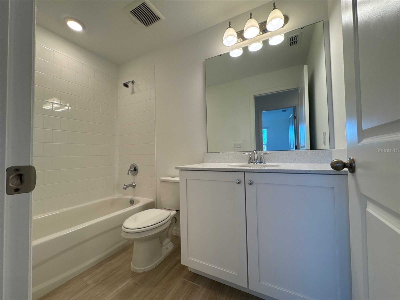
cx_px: 200
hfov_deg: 102.1
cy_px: 150
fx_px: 162
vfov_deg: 85.7
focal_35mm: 14
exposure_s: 1/120
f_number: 2.2
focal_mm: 2.22
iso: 80
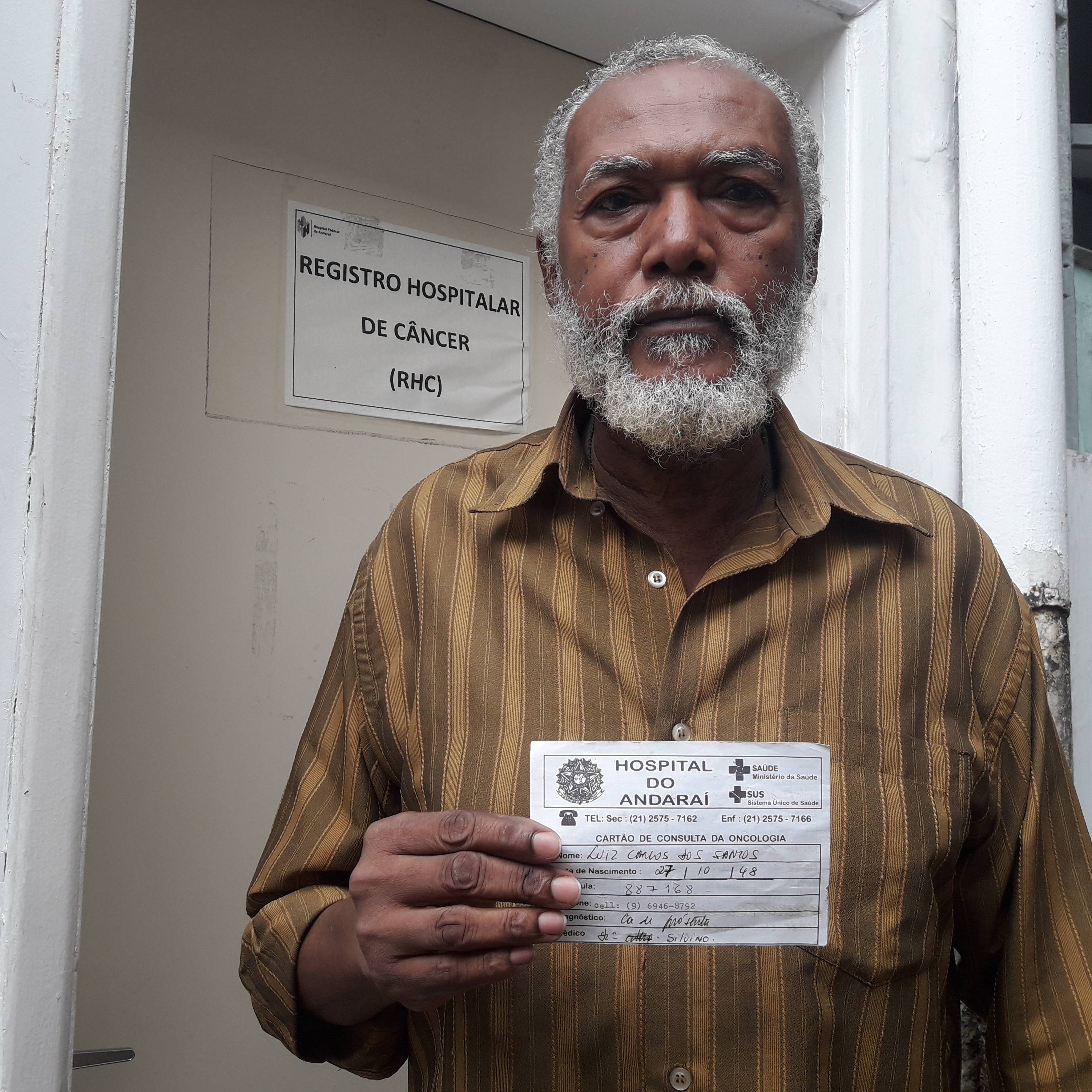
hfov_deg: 48.4
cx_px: 568
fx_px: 1213
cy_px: 533
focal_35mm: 34
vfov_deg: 48.4
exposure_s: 1/178
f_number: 1.9
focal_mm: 3.7
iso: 40
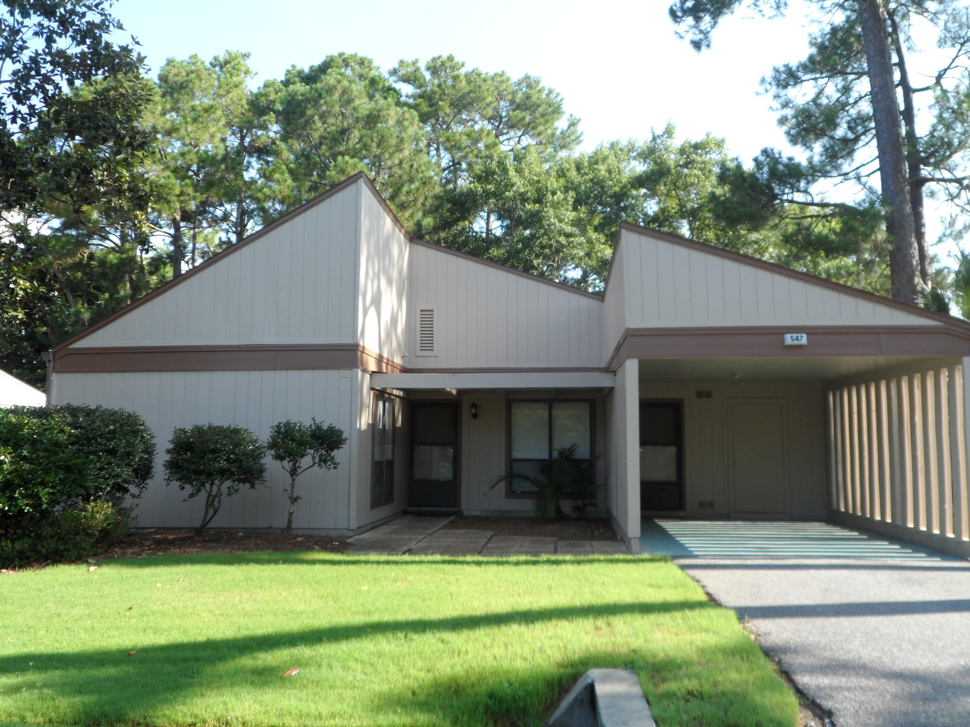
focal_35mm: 28
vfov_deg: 49.7
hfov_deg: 63.4
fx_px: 785
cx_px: 485
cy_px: 364
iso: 80
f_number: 3.1
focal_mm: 4.9
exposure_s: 1/180
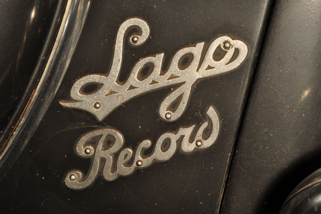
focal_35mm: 117
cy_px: 107
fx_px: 1042
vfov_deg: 11.7
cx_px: 160
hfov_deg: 17.5
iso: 200
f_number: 16
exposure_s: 1
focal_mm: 78
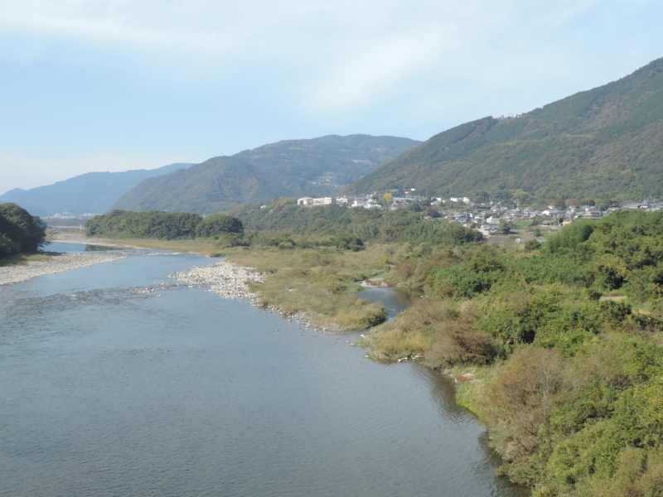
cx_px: 332
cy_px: 248
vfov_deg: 36.0
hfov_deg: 46.8
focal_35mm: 40
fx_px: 766
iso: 80
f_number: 3.3
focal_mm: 7.1
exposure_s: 1/640
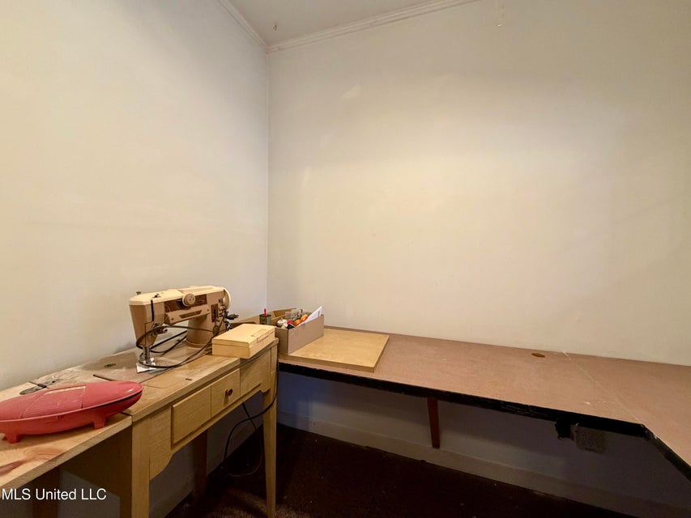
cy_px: 259
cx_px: 346
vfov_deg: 85.7
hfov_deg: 102.1
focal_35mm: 14
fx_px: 280
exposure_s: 1/60
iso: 250
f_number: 2.2
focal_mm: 2.22
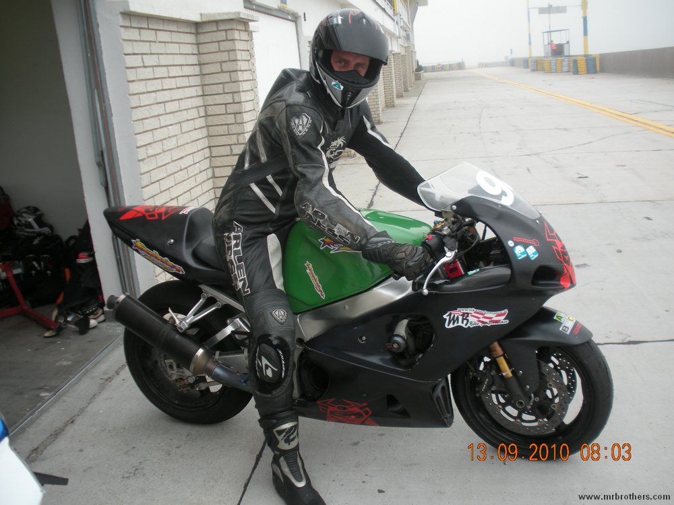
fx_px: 681
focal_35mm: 35
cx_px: 337
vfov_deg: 40.7
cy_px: 252
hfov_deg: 52.6
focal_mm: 6.3
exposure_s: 1/150
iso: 64
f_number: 3.5
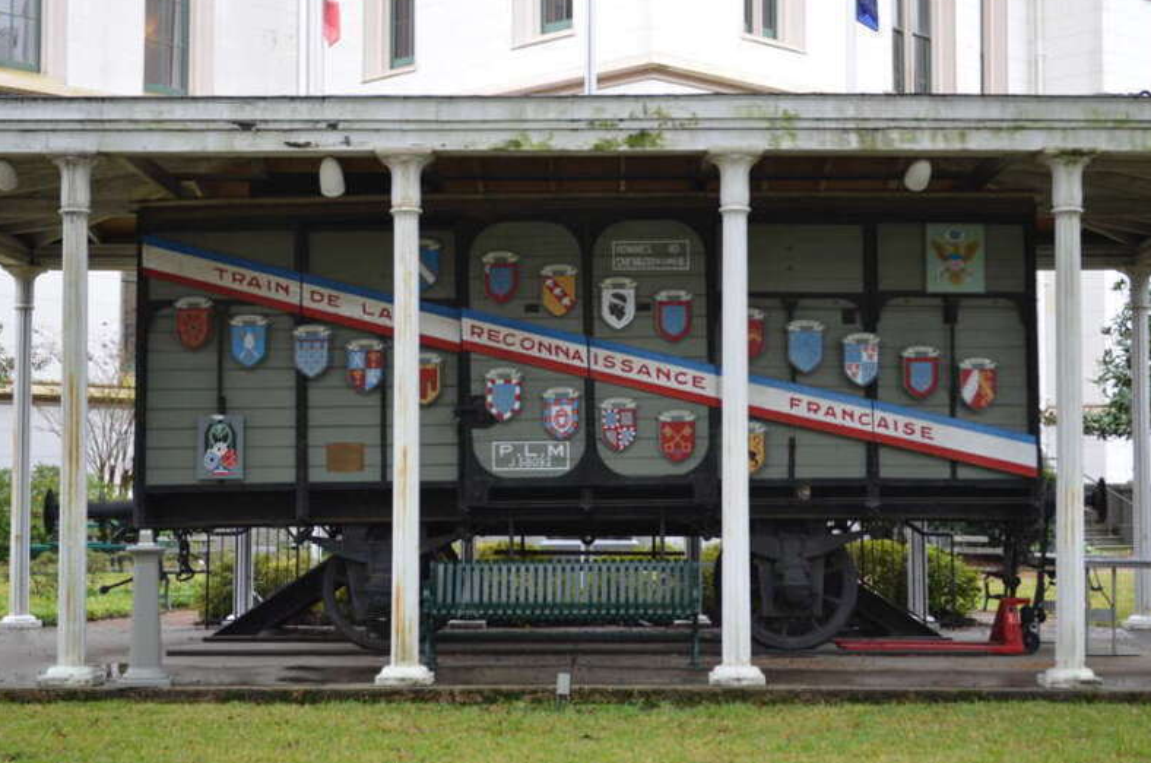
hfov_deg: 31.5
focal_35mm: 64
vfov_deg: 21.1
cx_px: 578
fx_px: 2042
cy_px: 377
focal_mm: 42
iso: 160
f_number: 5.3
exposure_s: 1/30
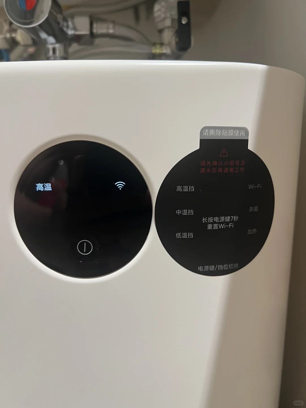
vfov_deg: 67.3
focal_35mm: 26
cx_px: 153
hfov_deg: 53.1
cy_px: 204
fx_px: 306
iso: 250
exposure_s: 1/50
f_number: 1.5
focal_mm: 5.7
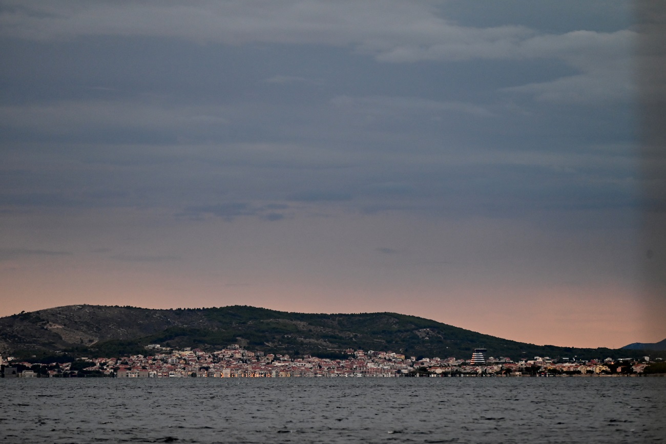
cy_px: 222
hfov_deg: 8.9
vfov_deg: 6.0
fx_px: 4255
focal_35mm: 230
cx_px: 333
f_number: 5.3
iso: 2200
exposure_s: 1/500
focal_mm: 230
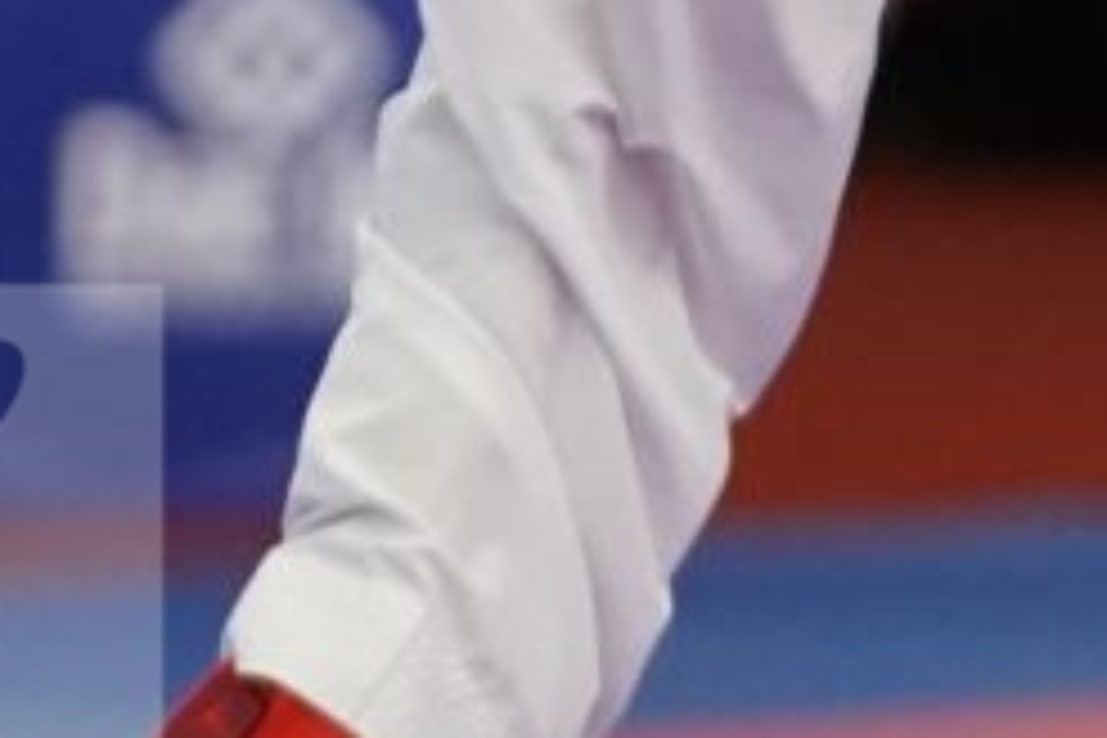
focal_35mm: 753
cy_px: -904
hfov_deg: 2.7
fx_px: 23153
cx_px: 2794
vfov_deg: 1.8
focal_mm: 103
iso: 2500
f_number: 2.8
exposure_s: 1/1000
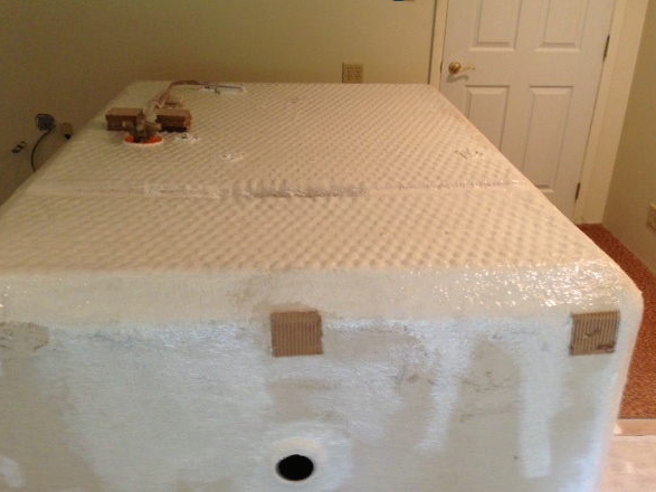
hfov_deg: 51.3
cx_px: 342
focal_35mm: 36
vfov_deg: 39.6
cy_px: 252
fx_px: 682
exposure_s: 1/20
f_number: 2.4
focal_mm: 4.13
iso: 200
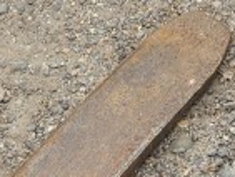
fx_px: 1135
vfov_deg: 8.3
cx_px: 213
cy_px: -222
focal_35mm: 167
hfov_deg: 11.7
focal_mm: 5.4
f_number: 1.8
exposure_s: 1/362
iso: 25
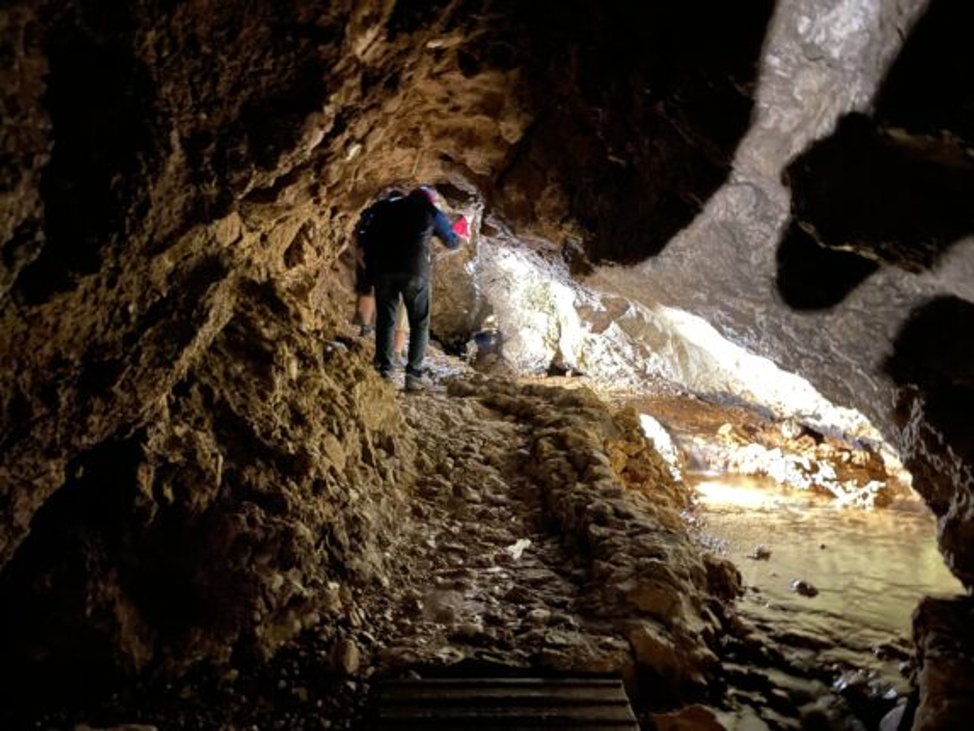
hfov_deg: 67.3
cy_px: 366
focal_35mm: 26
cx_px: 487
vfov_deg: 53.1
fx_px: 732
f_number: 1.6
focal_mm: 4.2
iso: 1000
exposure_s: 1/2
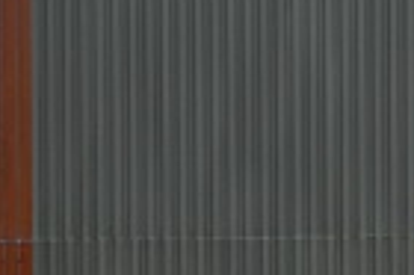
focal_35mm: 300
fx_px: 3446
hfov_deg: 6.7
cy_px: 121
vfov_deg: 4.6
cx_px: 683
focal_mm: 70
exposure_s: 1/160
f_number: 4
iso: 1250
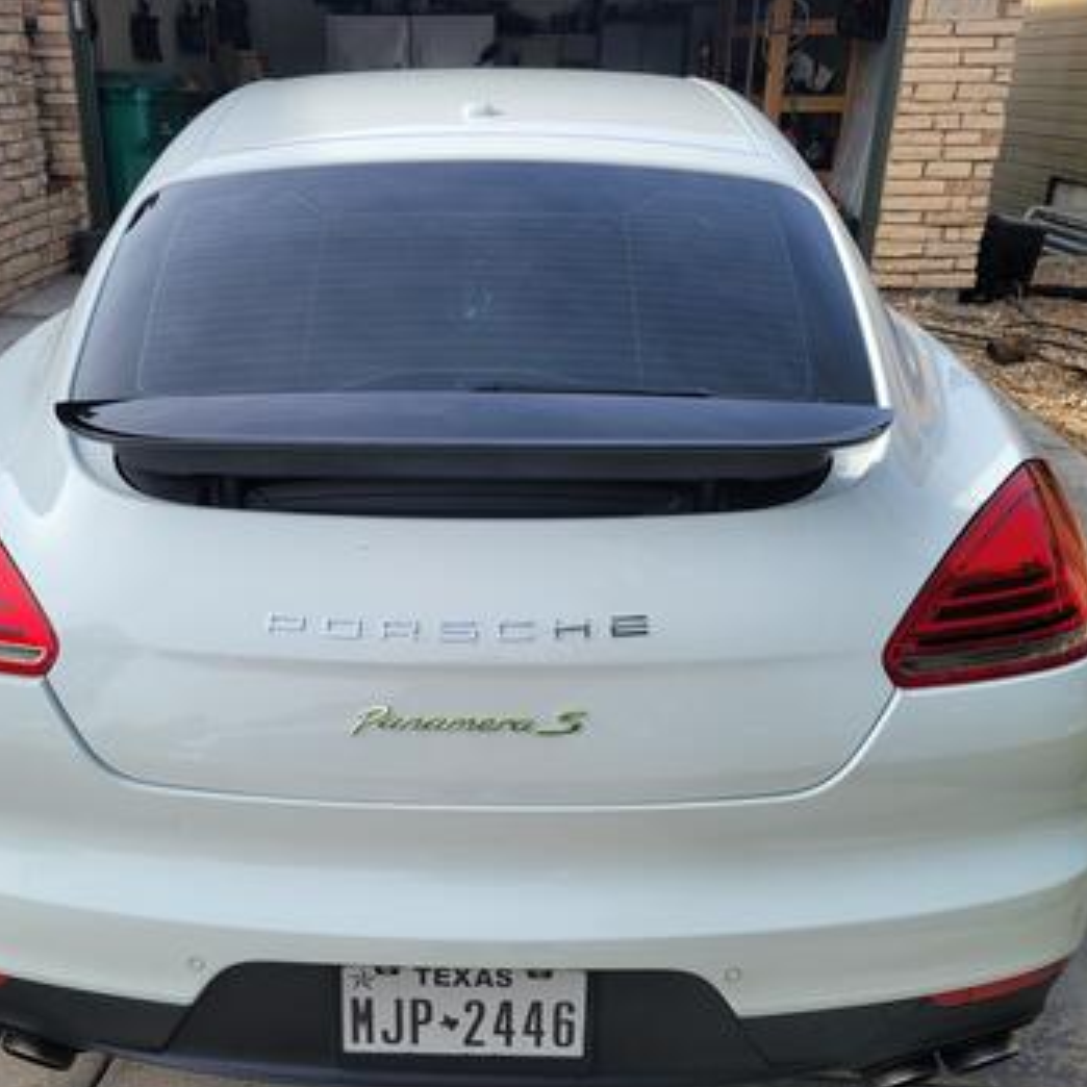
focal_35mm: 33
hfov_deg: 49.5
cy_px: 573
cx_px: 450
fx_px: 1172
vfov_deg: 49.7
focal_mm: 5.4
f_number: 1.8
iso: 40
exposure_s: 1/1041
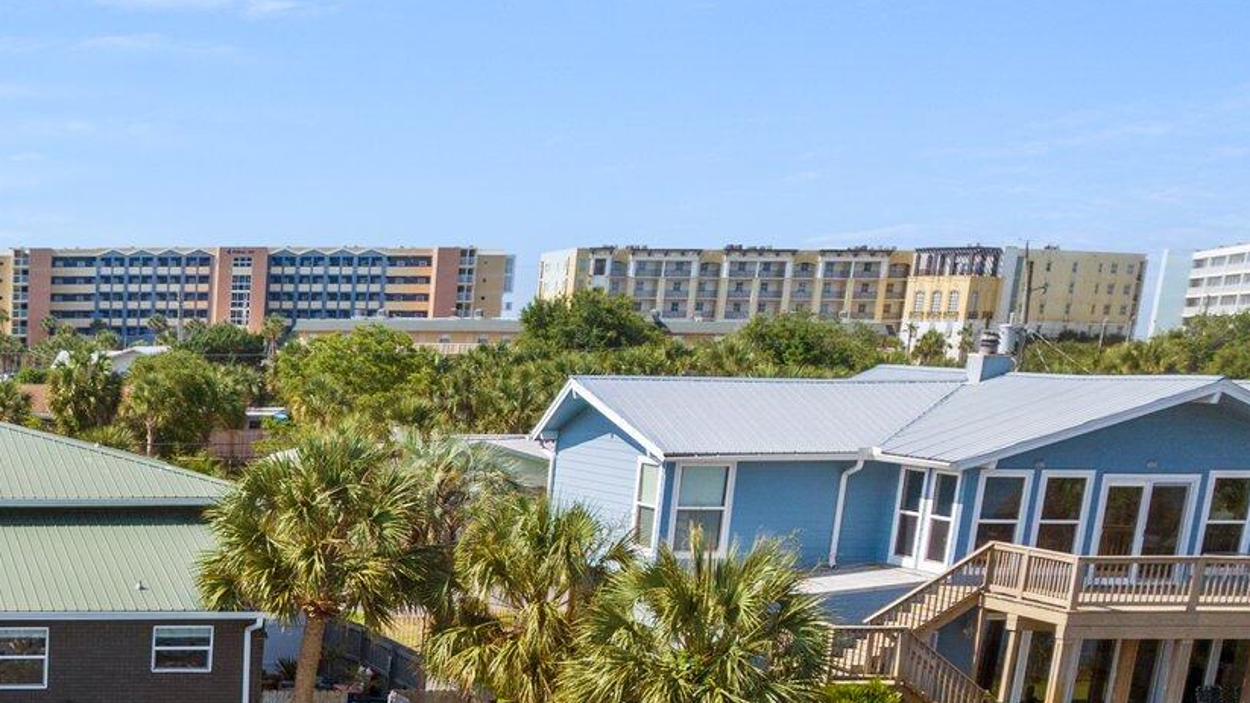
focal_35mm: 65
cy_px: 1132
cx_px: -204
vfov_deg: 16.5
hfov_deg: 28.6
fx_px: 2154
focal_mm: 12.29
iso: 190
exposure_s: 1/2000
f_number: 2.8
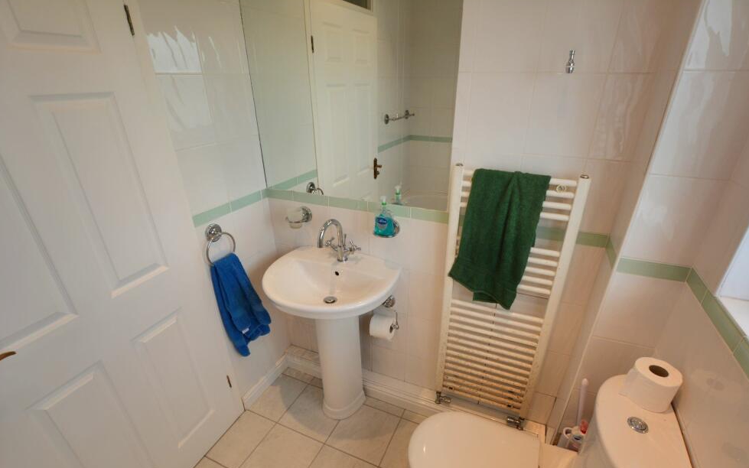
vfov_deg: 71.1
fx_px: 327
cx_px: 386
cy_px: 255
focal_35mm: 16
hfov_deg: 97.8
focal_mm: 10
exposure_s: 1/125
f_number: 5.6
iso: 320
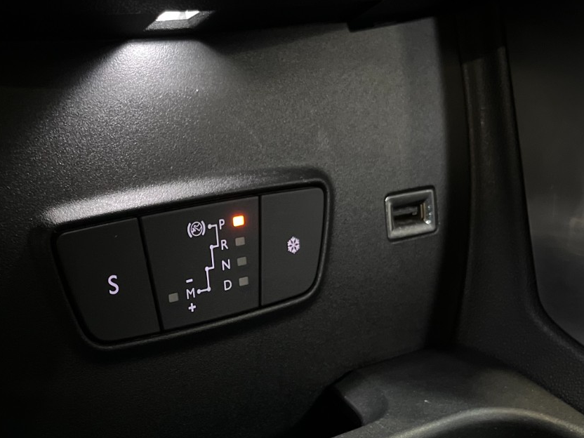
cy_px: 301
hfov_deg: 37.0
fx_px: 844
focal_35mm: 50
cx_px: 126
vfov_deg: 28.9
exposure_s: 1/17
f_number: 1.6
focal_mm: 5.1
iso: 1000
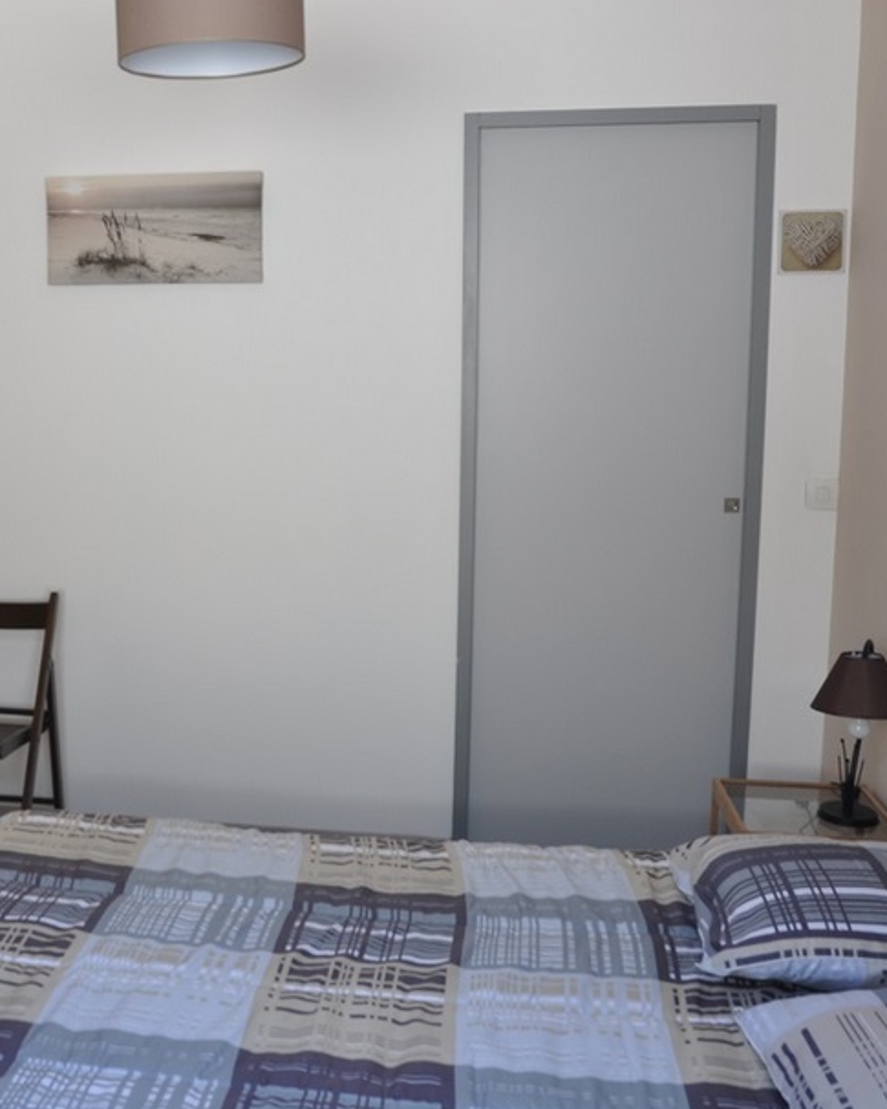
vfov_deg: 47.9
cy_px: 506
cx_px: 168
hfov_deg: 37.7
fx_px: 1247
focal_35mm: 38
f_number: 8
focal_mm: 16
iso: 200
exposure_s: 1/25
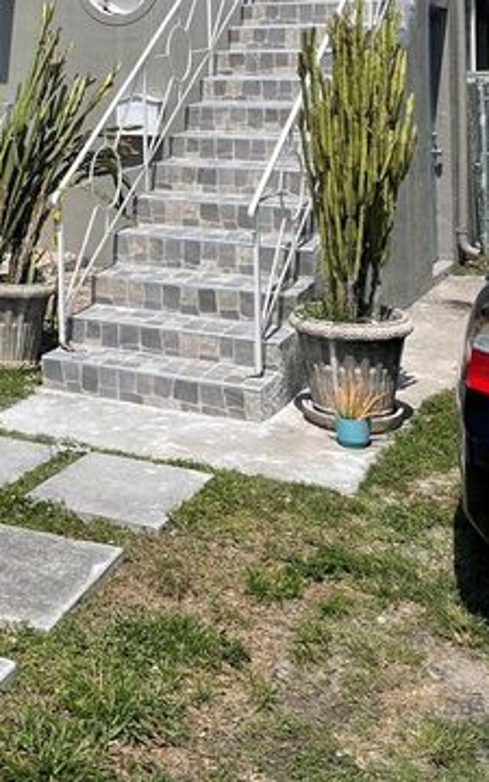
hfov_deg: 24.4
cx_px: 20
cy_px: 60
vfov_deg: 36.8
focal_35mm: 51
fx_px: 1087
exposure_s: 1/4651
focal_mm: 4.2
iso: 32
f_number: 1.6
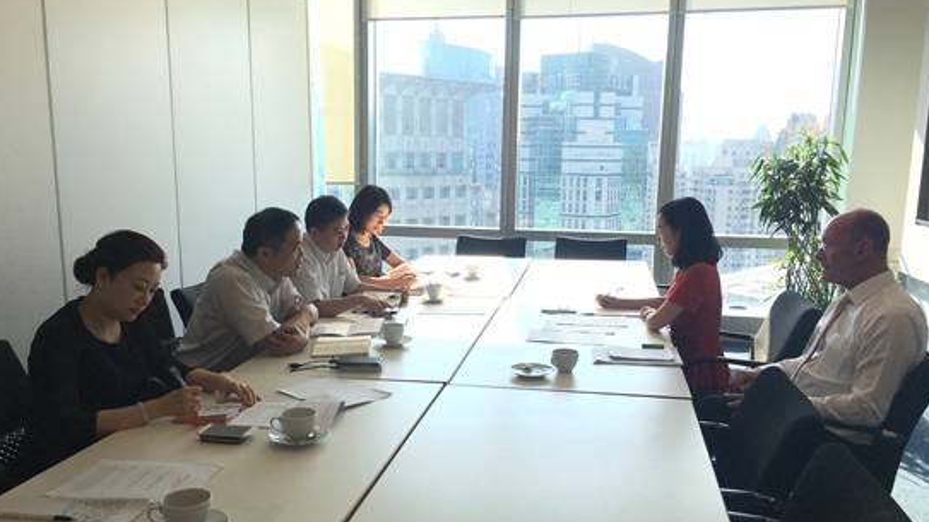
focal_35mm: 32
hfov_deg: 61.0
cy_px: 305
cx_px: 462
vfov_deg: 36.5
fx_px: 788
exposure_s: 1/496
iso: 25
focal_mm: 4.15
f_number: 2.2
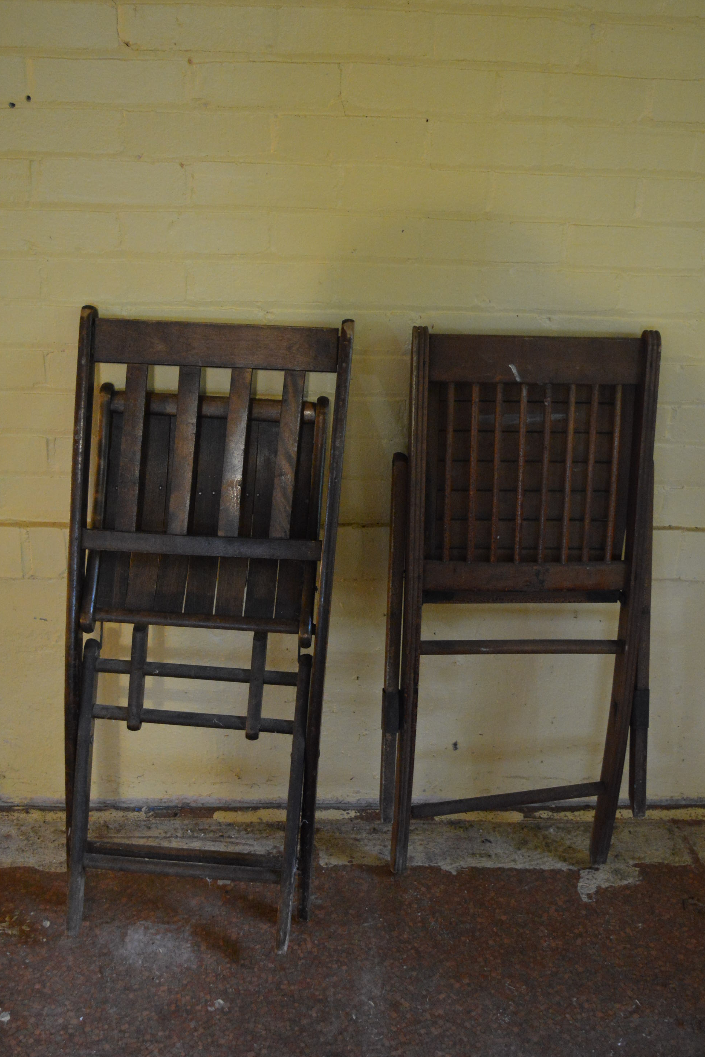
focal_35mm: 39
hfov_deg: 34.6
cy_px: 536
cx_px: 348
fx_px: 1131
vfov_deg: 50.1
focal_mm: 25
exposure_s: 1/30
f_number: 4
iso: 3200
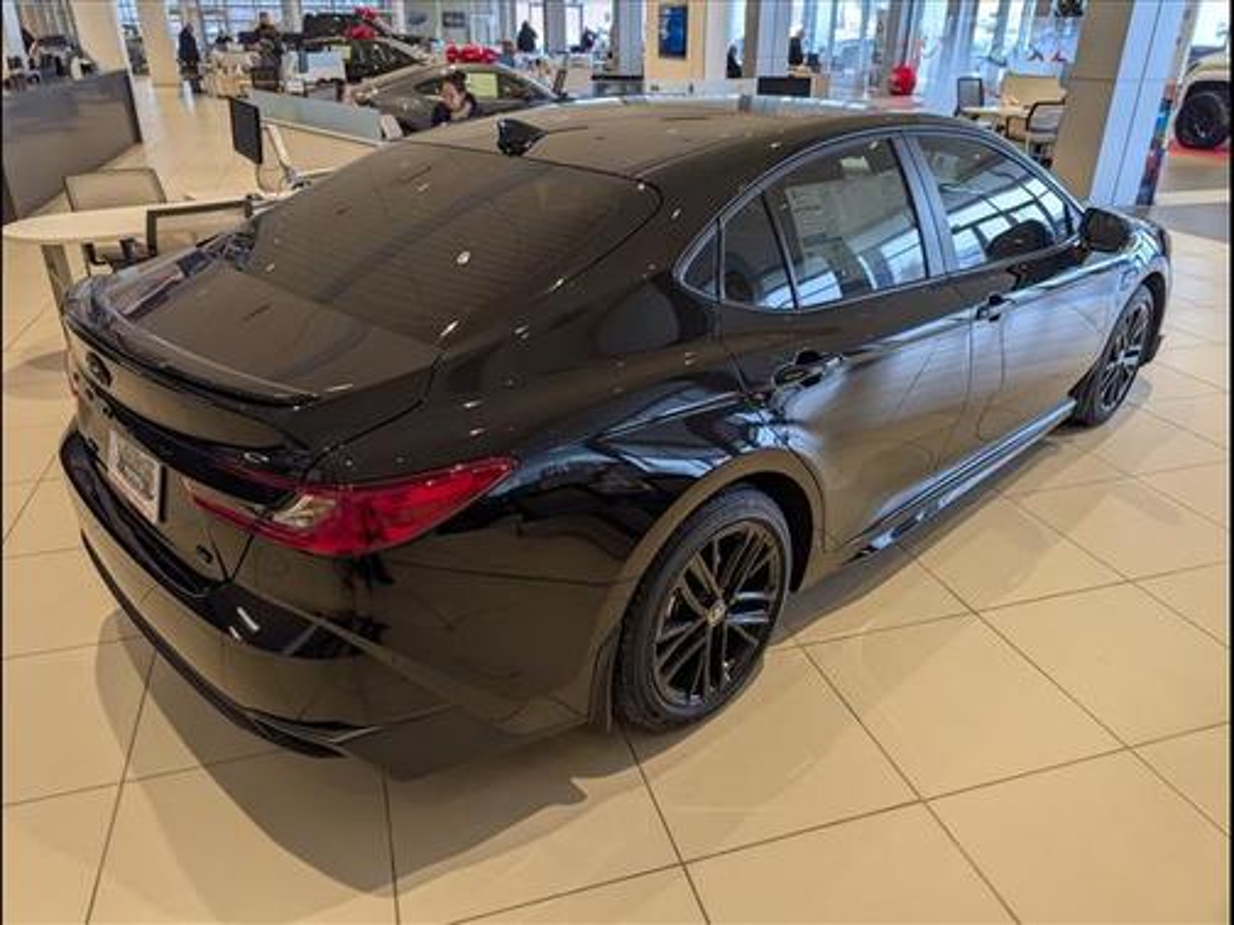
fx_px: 856
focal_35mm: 24
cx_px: 617
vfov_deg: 56.8
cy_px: 462
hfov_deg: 71.6
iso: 31
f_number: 1.68
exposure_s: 1/60.2
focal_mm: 6.9
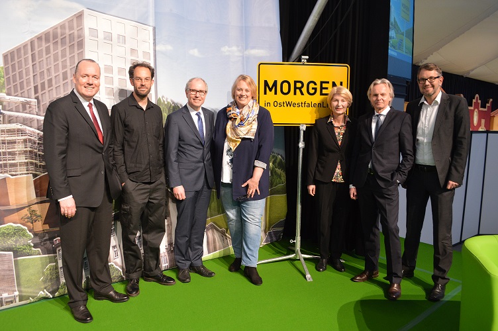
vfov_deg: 47.8
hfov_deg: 67.4
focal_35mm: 27
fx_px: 373
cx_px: 249
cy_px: 166
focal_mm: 18
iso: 720
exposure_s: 1/15
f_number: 4
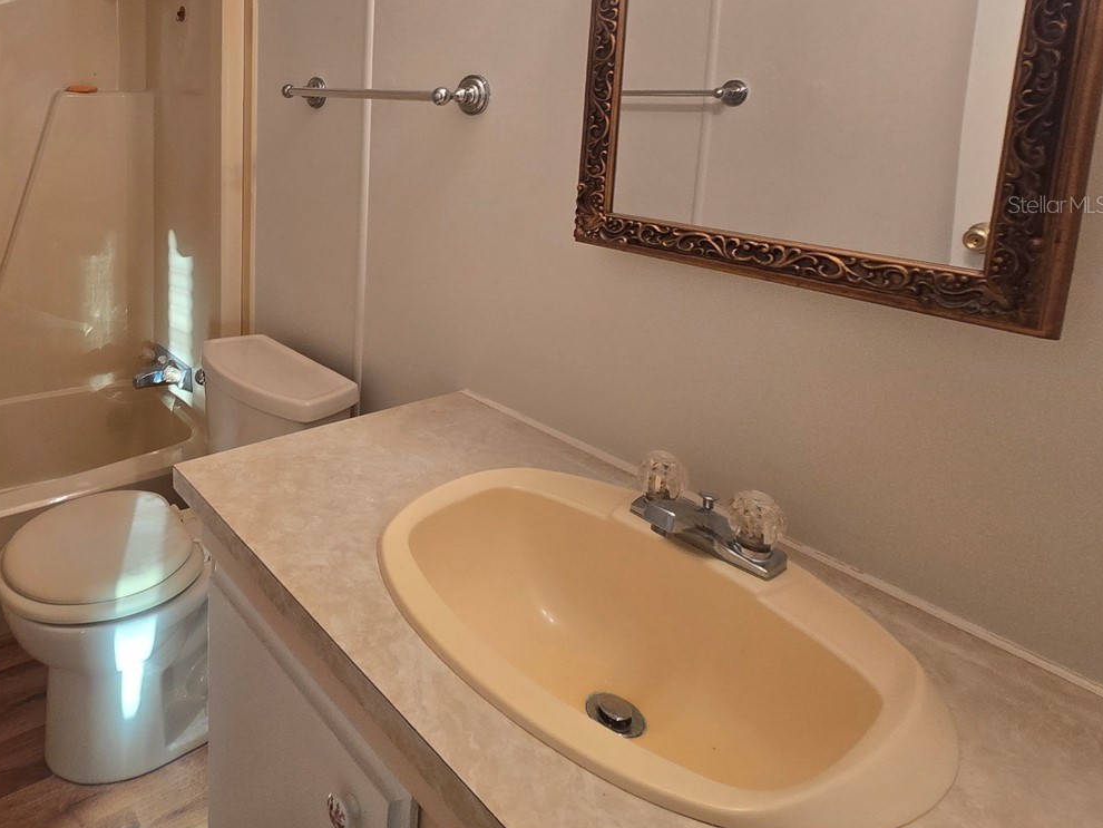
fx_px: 669
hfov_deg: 71.1
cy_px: 204
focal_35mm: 21
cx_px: 222
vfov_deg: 59.9
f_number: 2.2
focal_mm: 2.2
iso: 80
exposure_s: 1/60
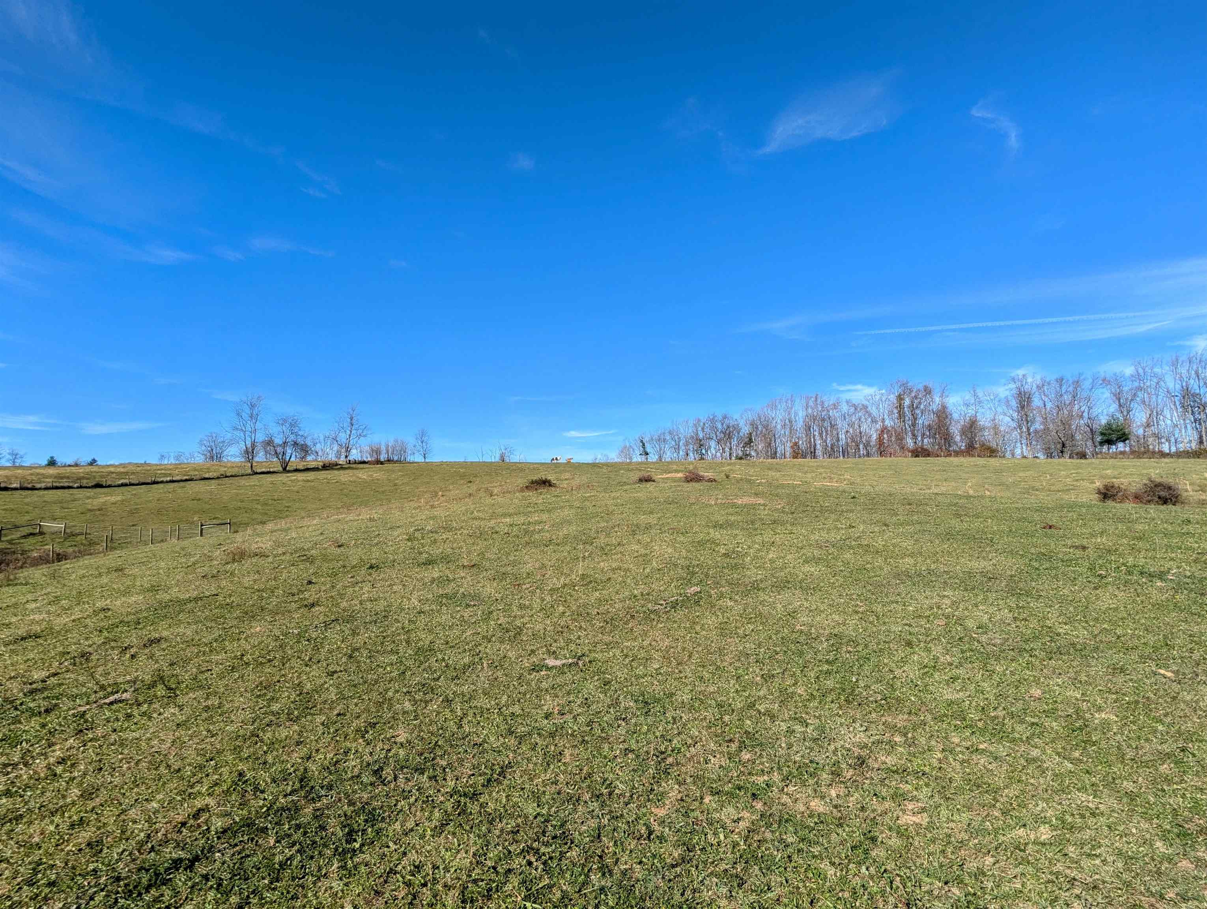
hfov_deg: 94.4
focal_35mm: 16
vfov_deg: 78.2
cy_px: 454
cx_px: 604
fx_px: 559
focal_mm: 2.35
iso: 46
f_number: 2.2
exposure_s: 1/1199
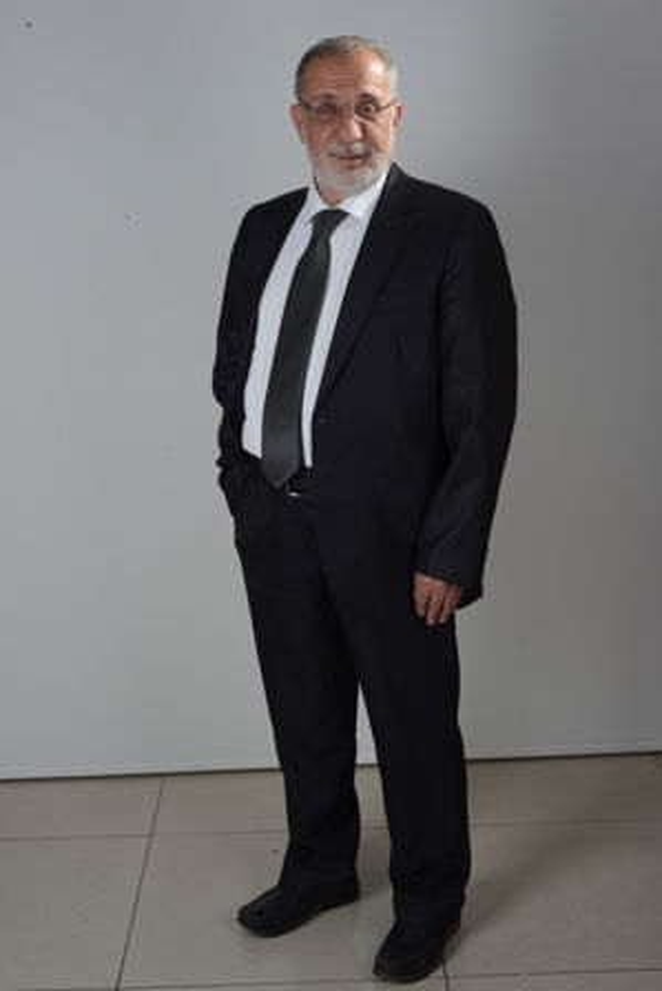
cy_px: 496
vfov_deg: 39.6
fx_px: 1378
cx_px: 331
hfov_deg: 27.0
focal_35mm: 50
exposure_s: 1/160
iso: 100
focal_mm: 50
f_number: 18
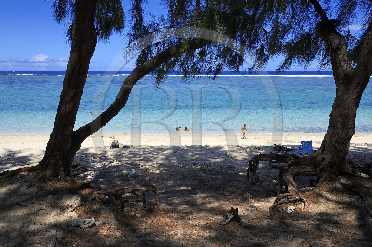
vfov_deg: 41.0
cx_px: 186
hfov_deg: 58.8
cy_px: 124
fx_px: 330
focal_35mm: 32
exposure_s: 1/250
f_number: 13
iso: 200
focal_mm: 32
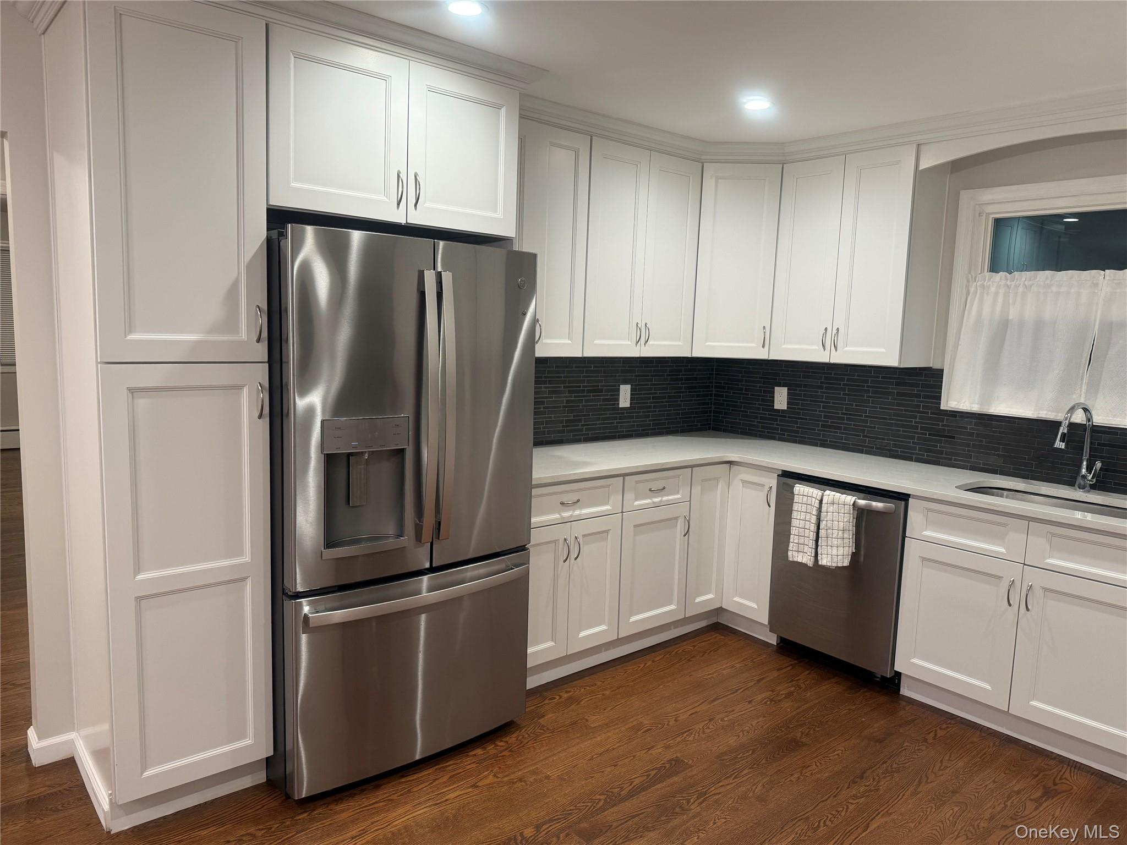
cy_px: 422
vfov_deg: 56.8
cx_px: 564
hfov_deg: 71.6
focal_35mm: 24
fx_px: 781
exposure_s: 1/60
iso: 125
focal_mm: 6.76
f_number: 1.78
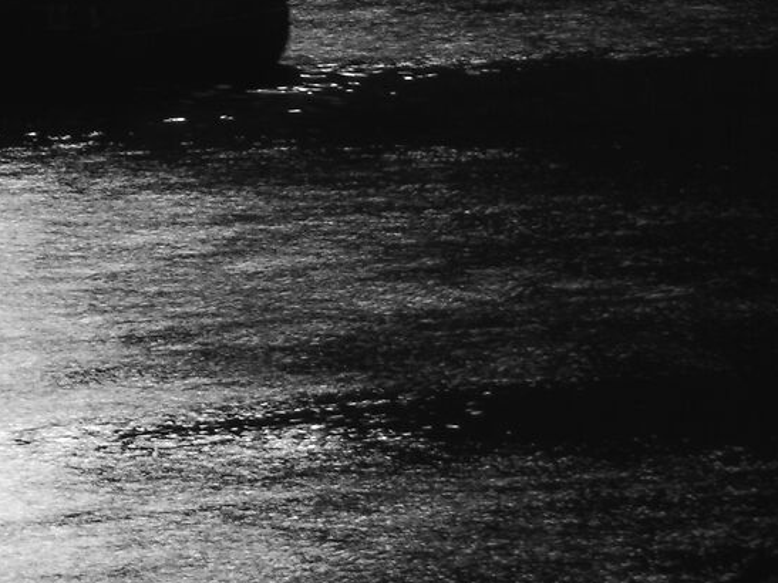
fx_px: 13932
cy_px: 229
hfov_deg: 3.2
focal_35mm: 620
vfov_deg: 2.4
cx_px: -526
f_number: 14
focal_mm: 98
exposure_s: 5
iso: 400
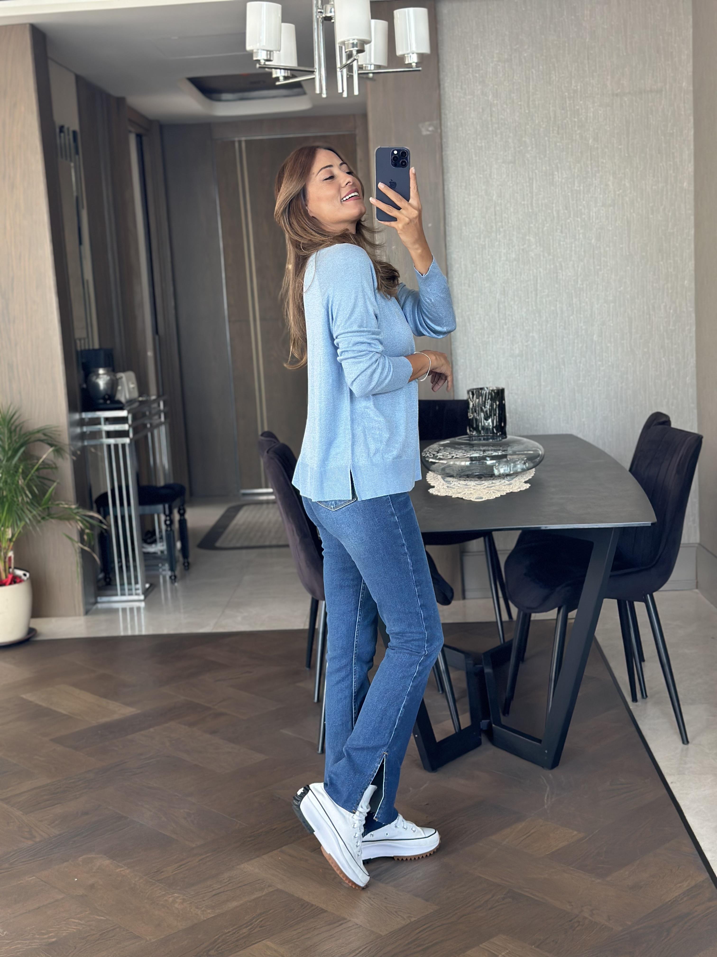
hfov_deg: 30.3
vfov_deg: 39.7
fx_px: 1326
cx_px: 358
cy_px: 478
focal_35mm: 48
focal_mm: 6.86
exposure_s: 1/72
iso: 125
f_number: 1.78
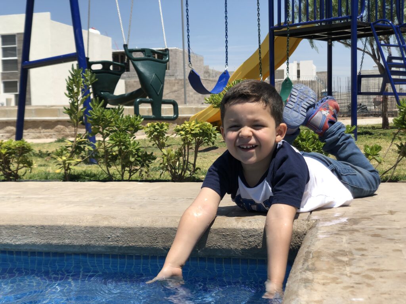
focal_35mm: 52
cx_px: 203
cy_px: 152
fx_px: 610
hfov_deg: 36.8
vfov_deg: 28.0
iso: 16
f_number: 2.4
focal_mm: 6
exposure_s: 1/1043
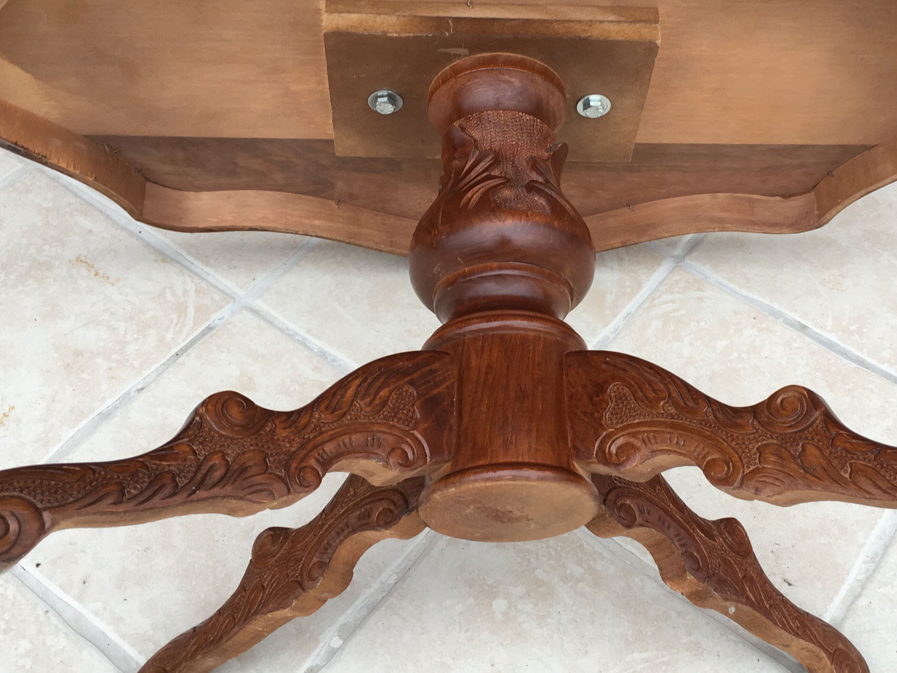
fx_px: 1166
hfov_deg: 41.8
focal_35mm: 45
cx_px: 544
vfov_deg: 32.1
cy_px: 265
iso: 32
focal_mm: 4.15
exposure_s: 1/100
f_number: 2.2
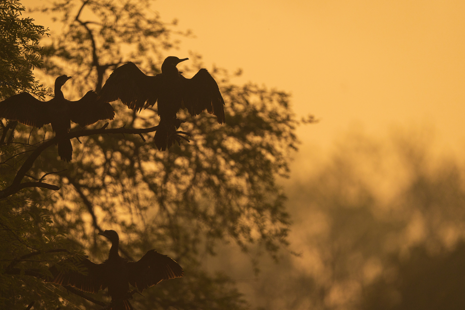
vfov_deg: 1.9
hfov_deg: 2.9
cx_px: 207
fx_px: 9235
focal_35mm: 715
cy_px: 168
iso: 500
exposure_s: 1/16000
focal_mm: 600
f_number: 4
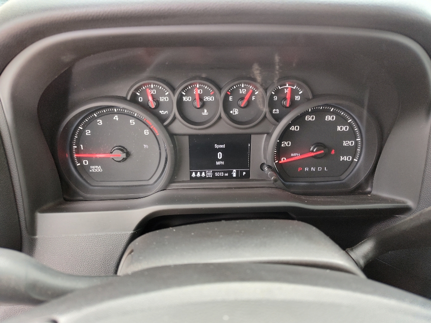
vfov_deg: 58.9
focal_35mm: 23
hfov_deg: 73.9
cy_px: 162
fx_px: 286
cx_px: 216
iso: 366
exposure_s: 1/120
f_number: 1.8
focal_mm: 5.56
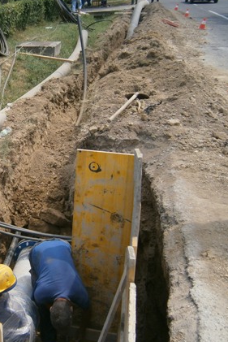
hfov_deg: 25.9
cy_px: 157
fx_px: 465
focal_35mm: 49
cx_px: -9
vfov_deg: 40.3
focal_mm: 5.5
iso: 80
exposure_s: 1/1000
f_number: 2.9
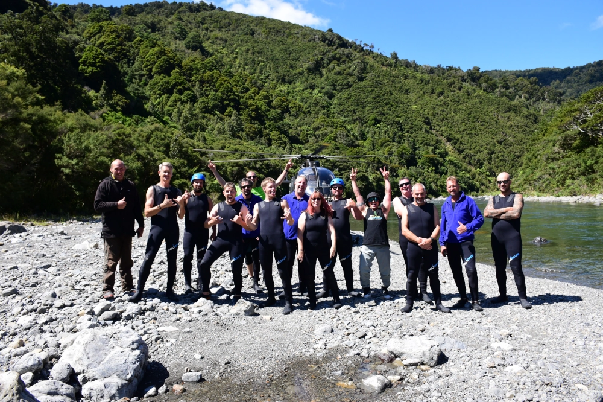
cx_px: 302
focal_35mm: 27
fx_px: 452
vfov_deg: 47.9
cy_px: 201
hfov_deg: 67.4
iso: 400
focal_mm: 18
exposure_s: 1/800
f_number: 7.1
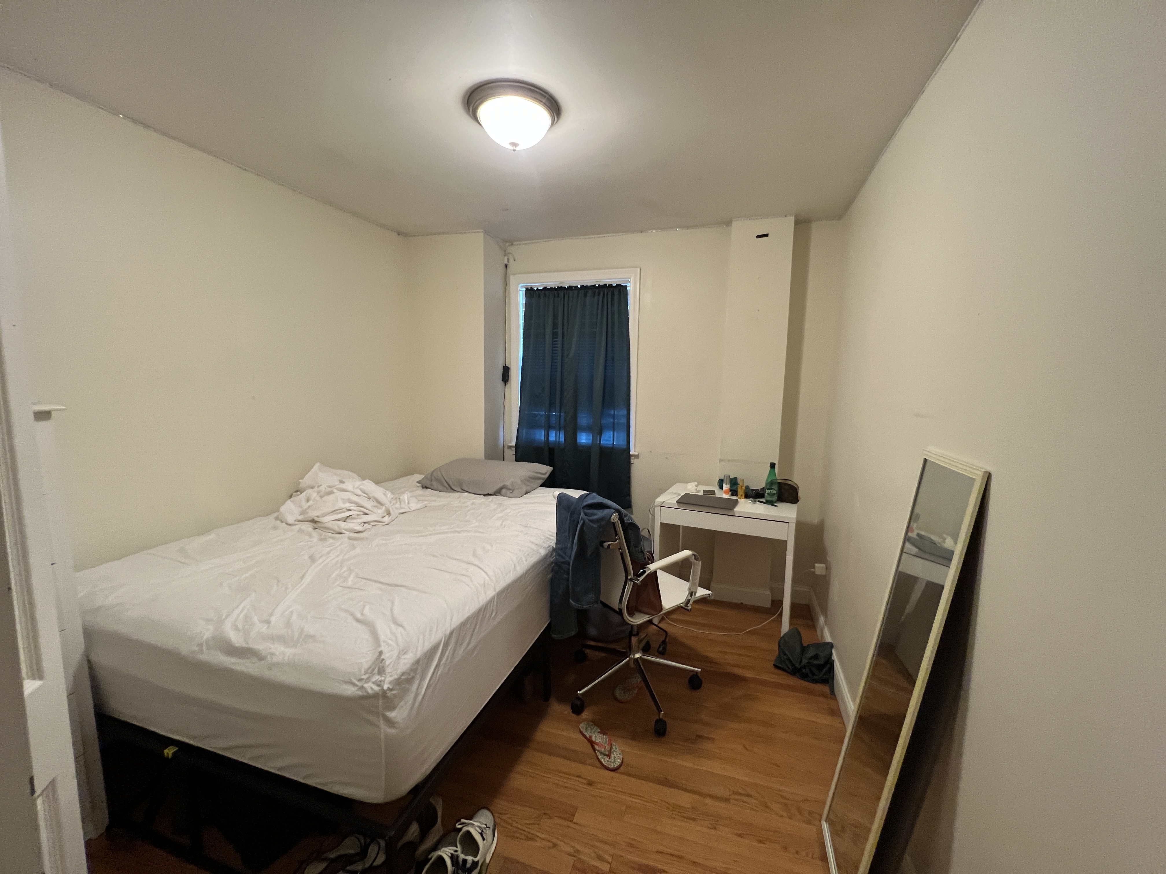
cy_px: 437
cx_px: 583
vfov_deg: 89.9
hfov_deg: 106.2
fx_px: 438
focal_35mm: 13
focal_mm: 1.57
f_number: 1.8
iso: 320
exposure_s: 1/60
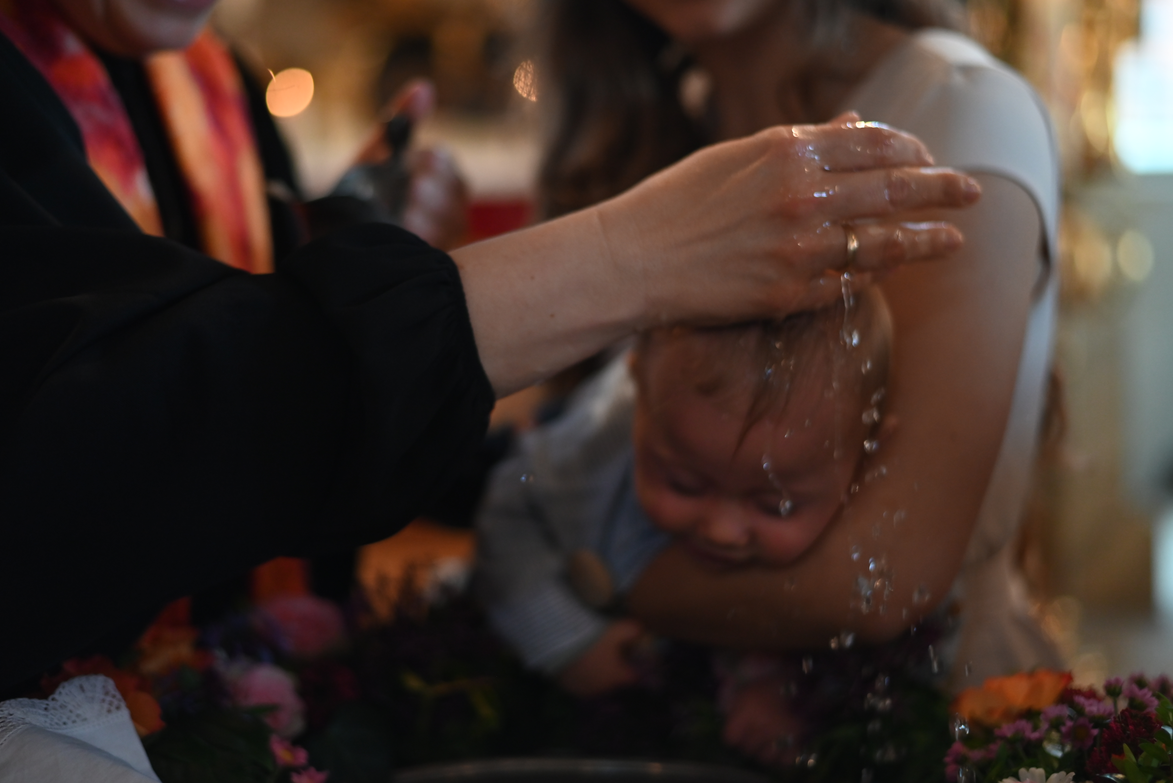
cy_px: 392
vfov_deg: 27.0
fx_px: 1630
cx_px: 586
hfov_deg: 39.6
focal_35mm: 50
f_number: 1.8
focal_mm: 50
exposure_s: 1/400
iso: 1600
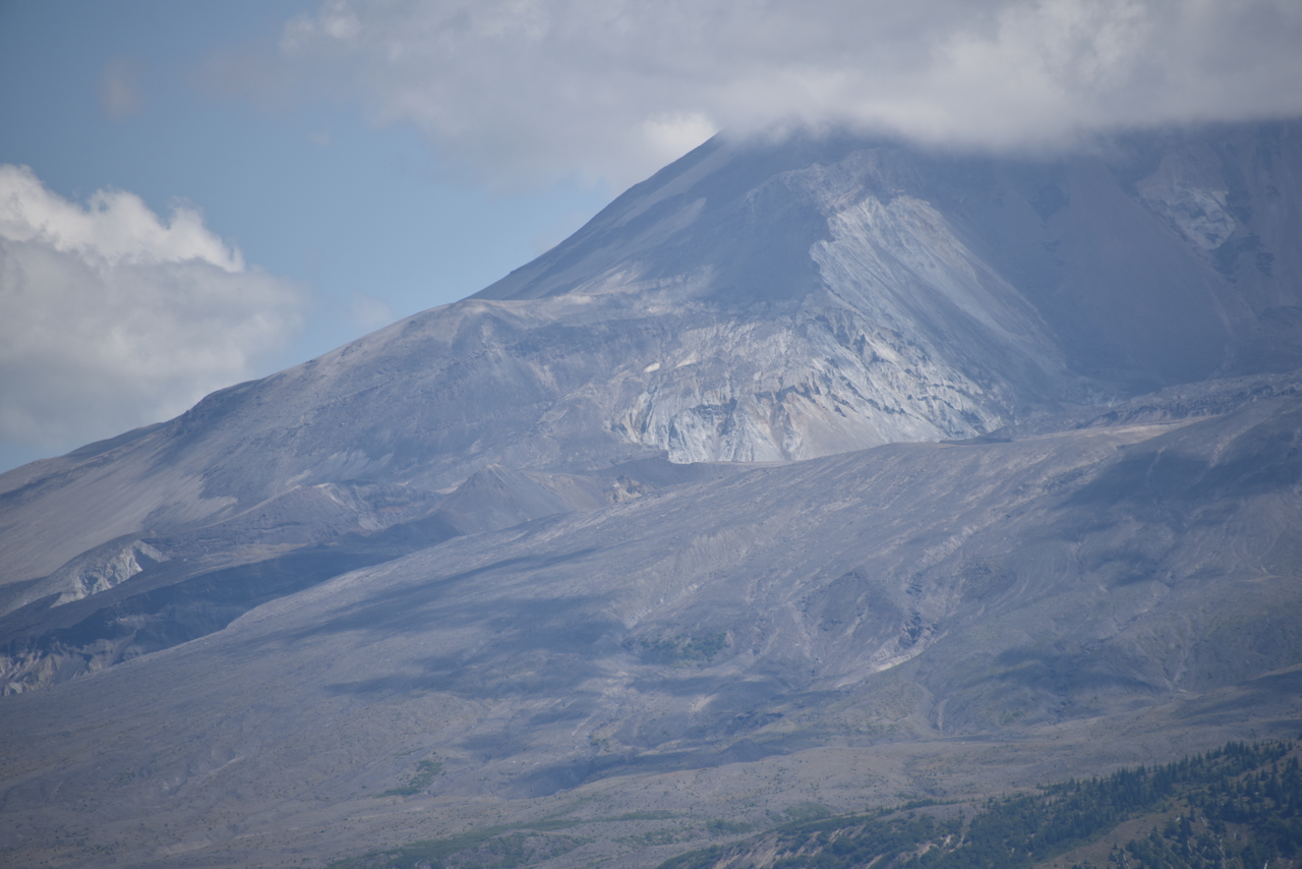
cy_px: 434
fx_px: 10852
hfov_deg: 6.9
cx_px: 651
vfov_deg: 4.6
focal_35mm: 300
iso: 100
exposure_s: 1/640
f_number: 6.3
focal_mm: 300
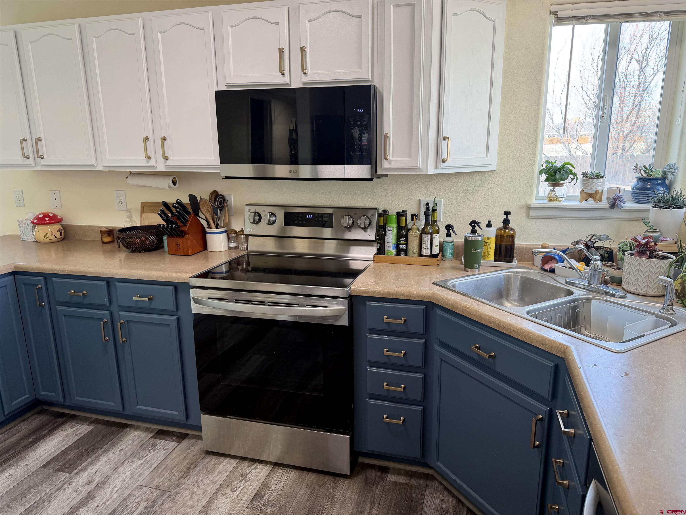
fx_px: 476
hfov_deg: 71.6
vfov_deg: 56.8
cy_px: 258
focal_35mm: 24
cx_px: 343
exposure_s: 1/120
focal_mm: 6.76
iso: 100
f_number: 1.78
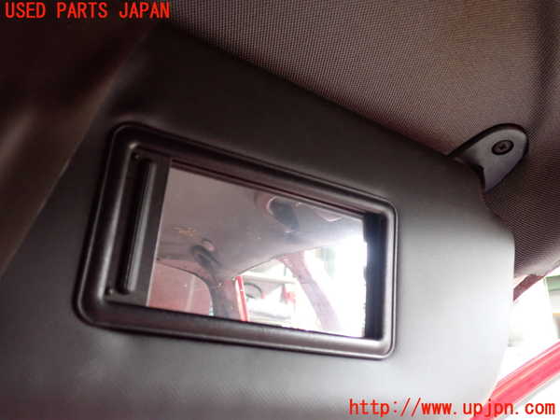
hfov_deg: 60.0
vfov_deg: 46.8
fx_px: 485
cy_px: 210
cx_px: 280
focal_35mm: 30
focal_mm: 5.4
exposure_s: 1/50
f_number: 2.3
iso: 800
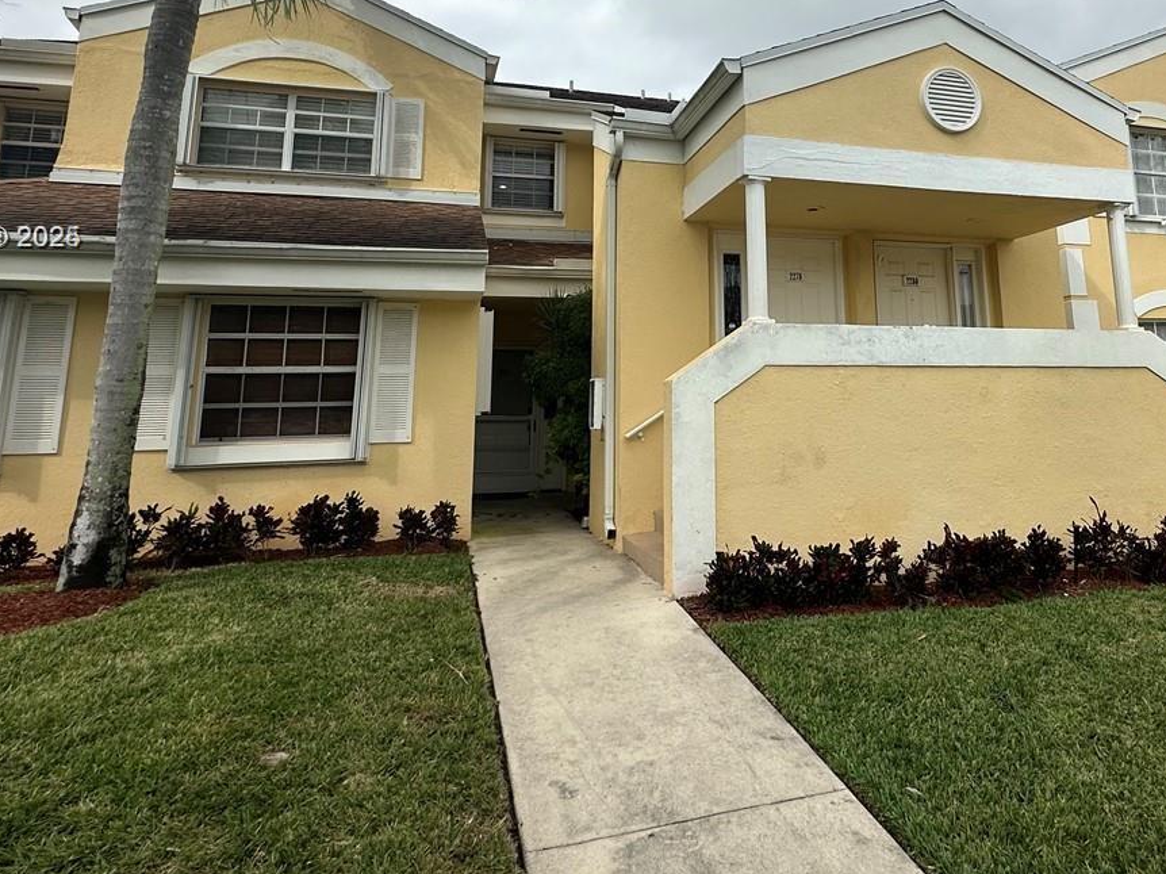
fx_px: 876
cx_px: 730
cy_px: 239
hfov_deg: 66.3
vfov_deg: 51.2
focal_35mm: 26
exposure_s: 1/2882
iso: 50
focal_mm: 2.22
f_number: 2.2
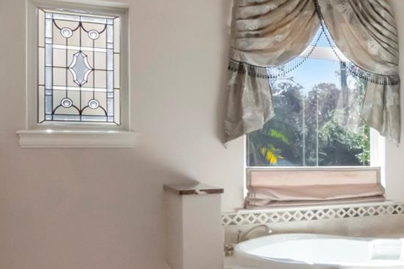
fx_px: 544
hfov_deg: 34.3
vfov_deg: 27.7
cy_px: 161
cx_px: 460
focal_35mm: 48
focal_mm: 11
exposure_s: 1/200
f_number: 18
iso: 1600
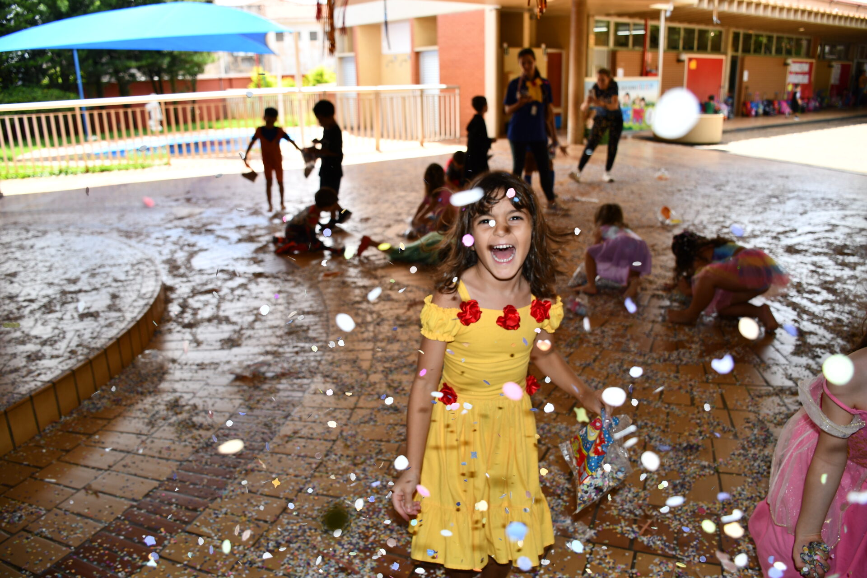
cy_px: 289
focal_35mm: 27
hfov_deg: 67.4
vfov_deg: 47.9
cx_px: 434
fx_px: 650
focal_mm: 18
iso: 110
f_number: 3.5
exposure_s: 1/250
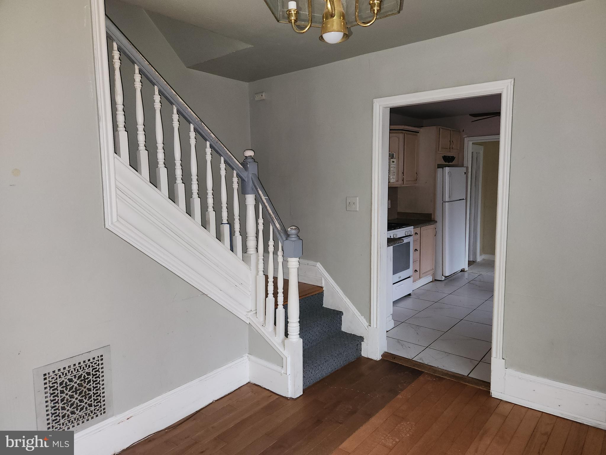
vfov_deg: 58.9
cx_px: 303
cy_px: 228
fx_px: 403
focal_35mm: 23
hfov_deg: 73.9
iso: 125
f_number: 1.8
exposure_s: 1/12
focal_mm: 5.4
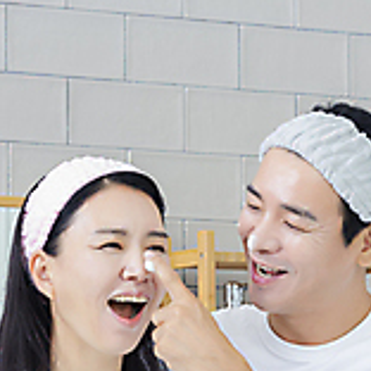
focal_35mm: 277
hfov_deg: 6.3
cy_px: 454
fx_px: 3359
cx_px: 238
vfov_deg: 6.3
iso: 100
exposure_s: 1/125
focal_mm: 85
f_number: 5.6
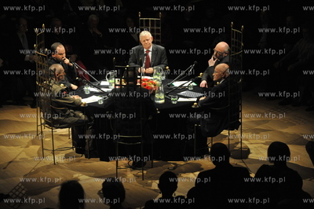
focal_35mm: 110
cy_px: 104
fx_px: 959
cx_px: 157
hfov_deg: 18.6
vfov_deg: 12.4
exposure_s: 1/200
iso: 3200
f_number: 5.6
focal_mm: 110
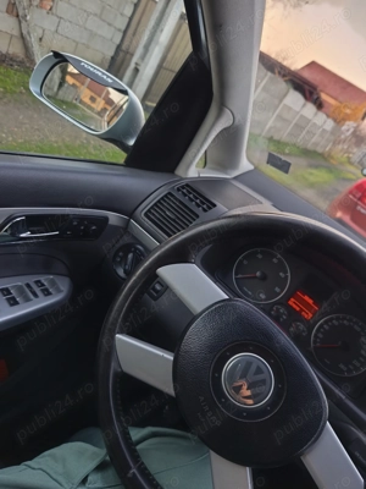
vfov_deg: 73.9
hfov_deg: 58.9
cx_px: 183
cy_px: 244
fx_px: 324
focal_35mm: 23
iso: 1250
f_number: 1.65
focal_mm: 6.18
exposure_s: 1/25
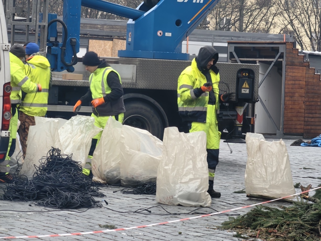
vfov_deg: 7.8
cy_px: 120
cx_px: 160
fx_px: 1761
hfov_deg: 10.4
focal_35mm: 190
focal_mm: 16.85
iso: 160
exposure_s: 1/33.3
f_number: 3.5
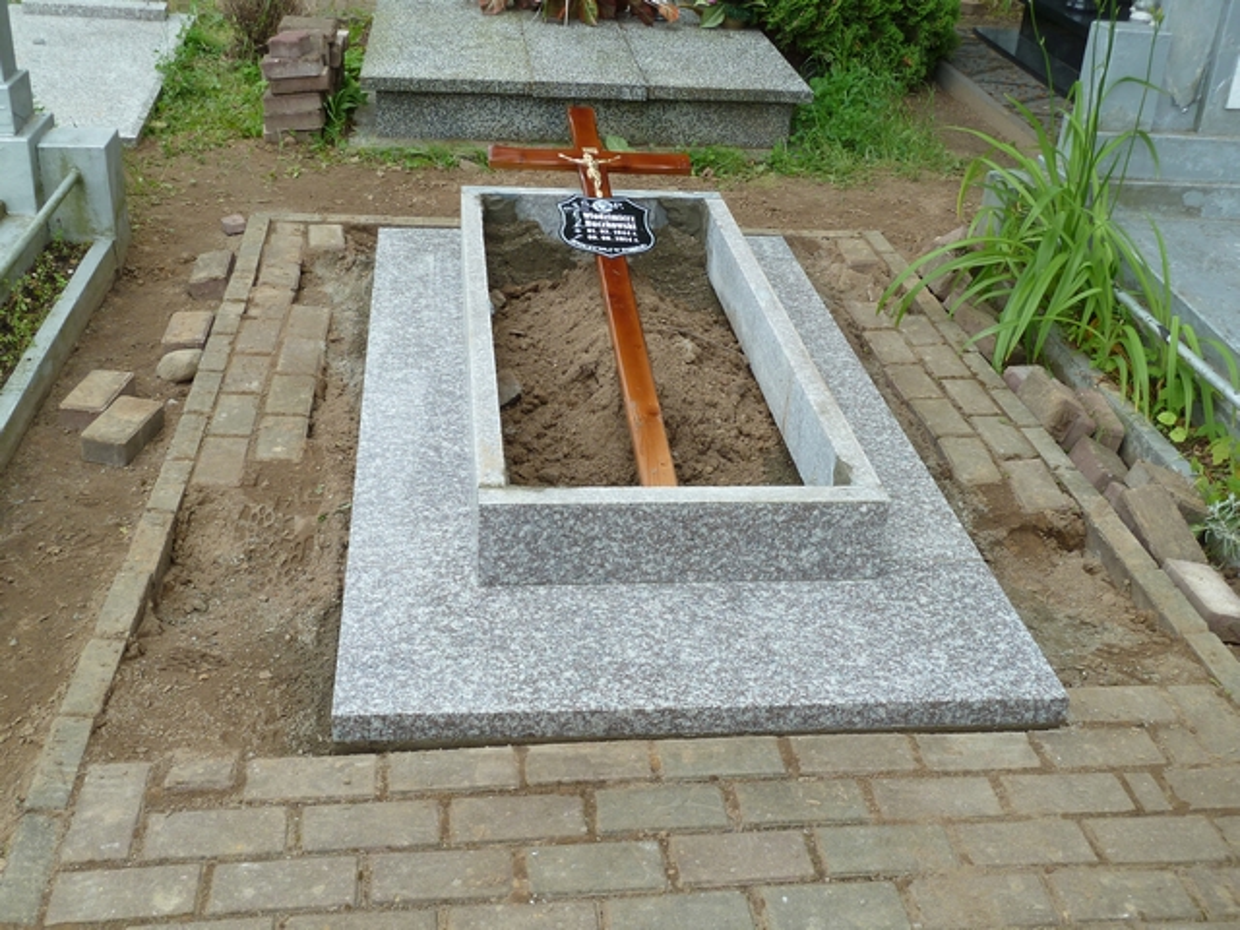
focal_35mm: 40
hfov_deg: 46.8
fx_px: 1433
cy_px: 465
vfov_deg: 36.0
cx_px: 620
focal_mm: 6.5
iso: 80
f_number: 4
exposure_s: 1/125
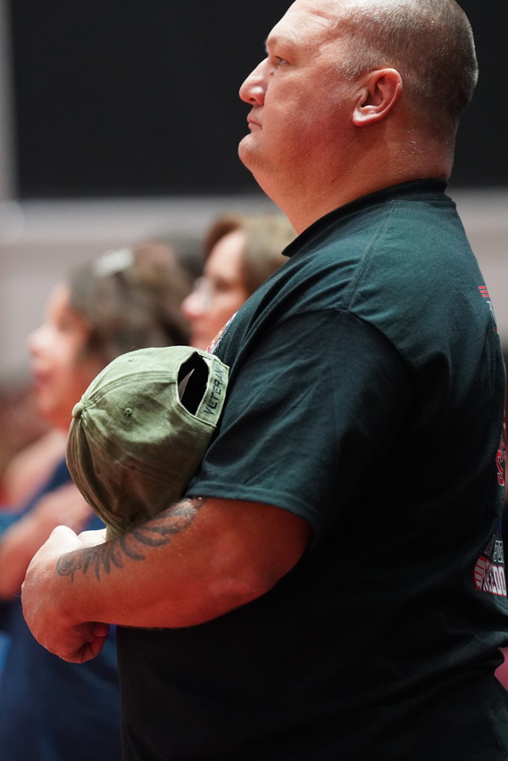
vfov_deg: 8.6
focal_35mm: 240
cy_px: 318
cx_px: 252
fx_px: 5078
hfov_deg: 5.7
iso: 6400
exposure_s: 1/250
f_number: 2.8
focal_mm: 200
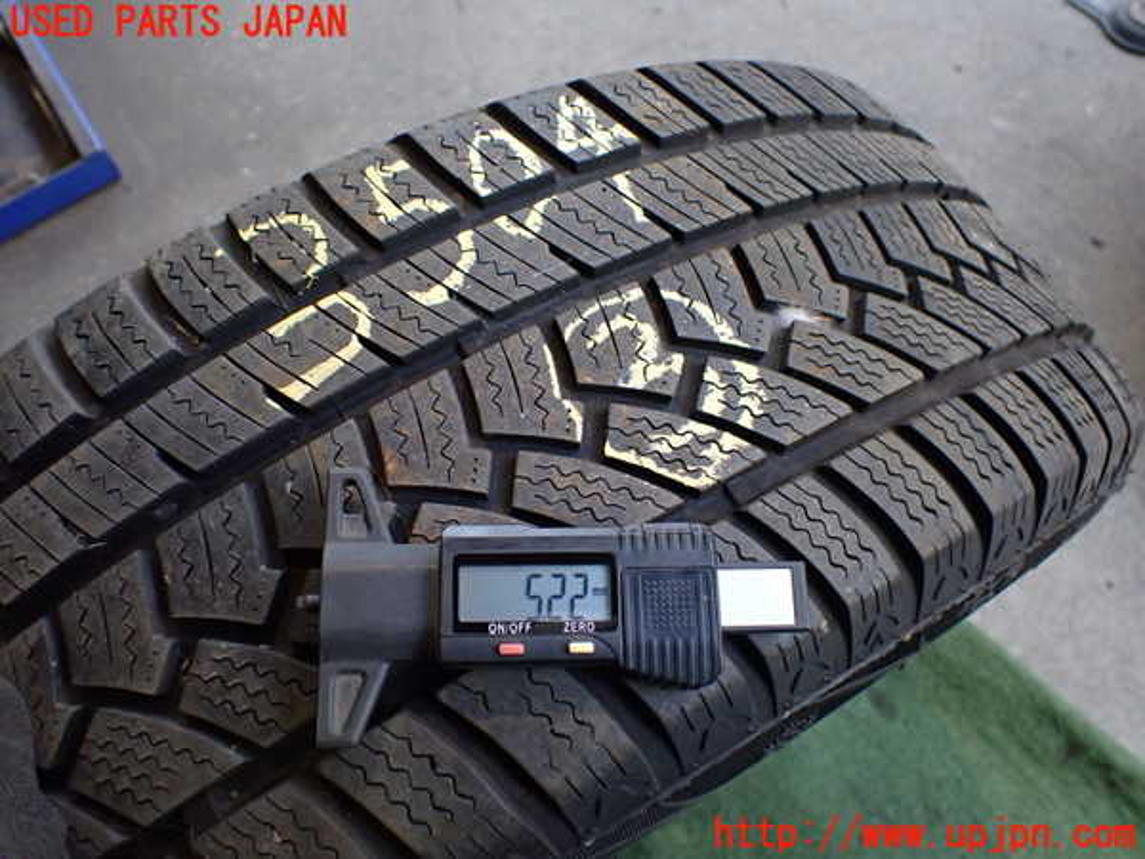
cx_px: 572
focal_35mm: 30
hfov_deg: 60.0
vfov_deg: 46.8
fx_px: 992
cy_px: 430
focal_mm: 5.4
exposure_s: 1/125
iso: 400
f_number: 2.3
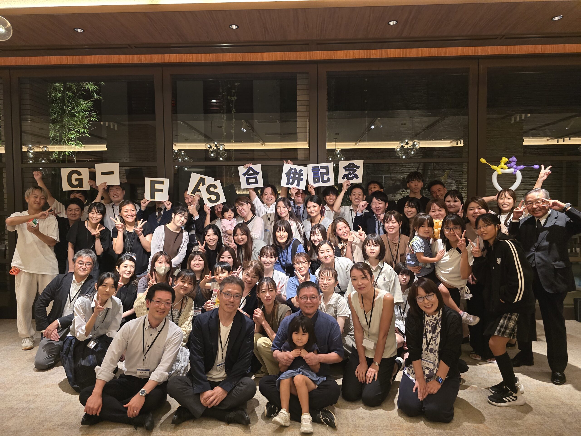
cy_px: 218
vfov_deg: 58.9
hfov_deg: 73.9
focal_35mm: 23
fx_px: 386
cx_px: 290
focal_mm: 6.3
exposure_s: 1/120
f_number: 1.7
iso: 1000
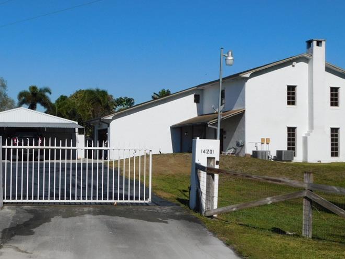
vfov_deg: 26.1
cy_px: 134
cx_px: 125
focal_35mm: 56
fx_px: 558
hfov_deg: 34.1
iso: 125
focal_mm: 6.3
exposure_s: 1/800
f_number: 7
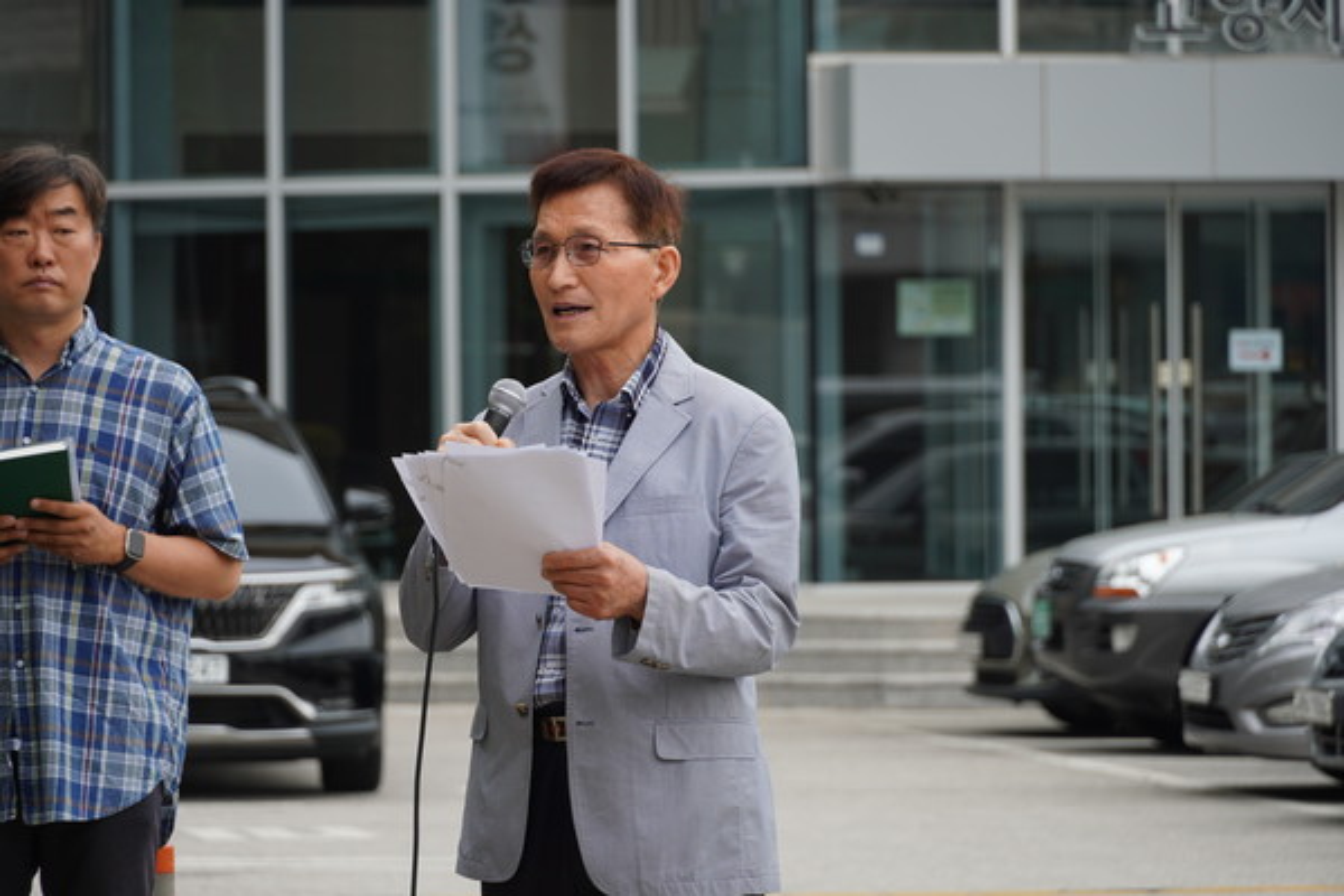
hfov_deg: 10.2
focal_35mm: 202
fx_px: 7559
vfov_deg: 6.8
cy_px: 448
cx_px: 672
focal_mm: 135
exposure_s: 1/250
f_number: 5.6
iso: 160
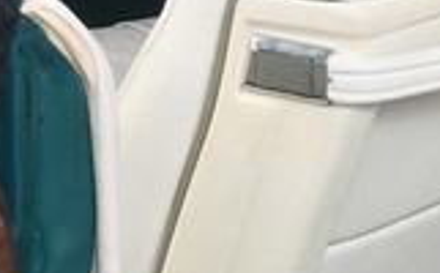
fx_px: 1748
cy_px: -66
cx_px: 700
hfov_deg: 13.4
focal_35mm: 146
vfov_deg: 8.8
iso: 100
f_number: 7.1
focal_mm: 24
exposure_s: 1/200
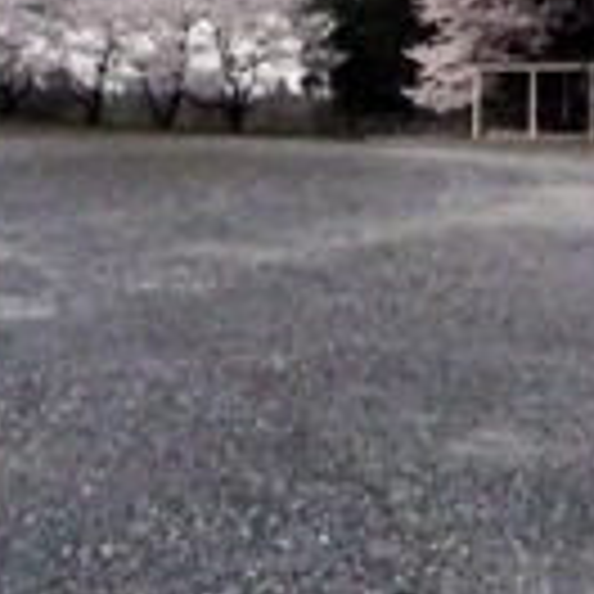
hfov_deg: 25.6
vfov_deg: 24.7
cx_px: 400
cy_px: 27
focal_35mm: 67
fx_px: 1301
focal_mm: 4.4
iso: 2500
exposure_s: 1/800
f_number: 5.6
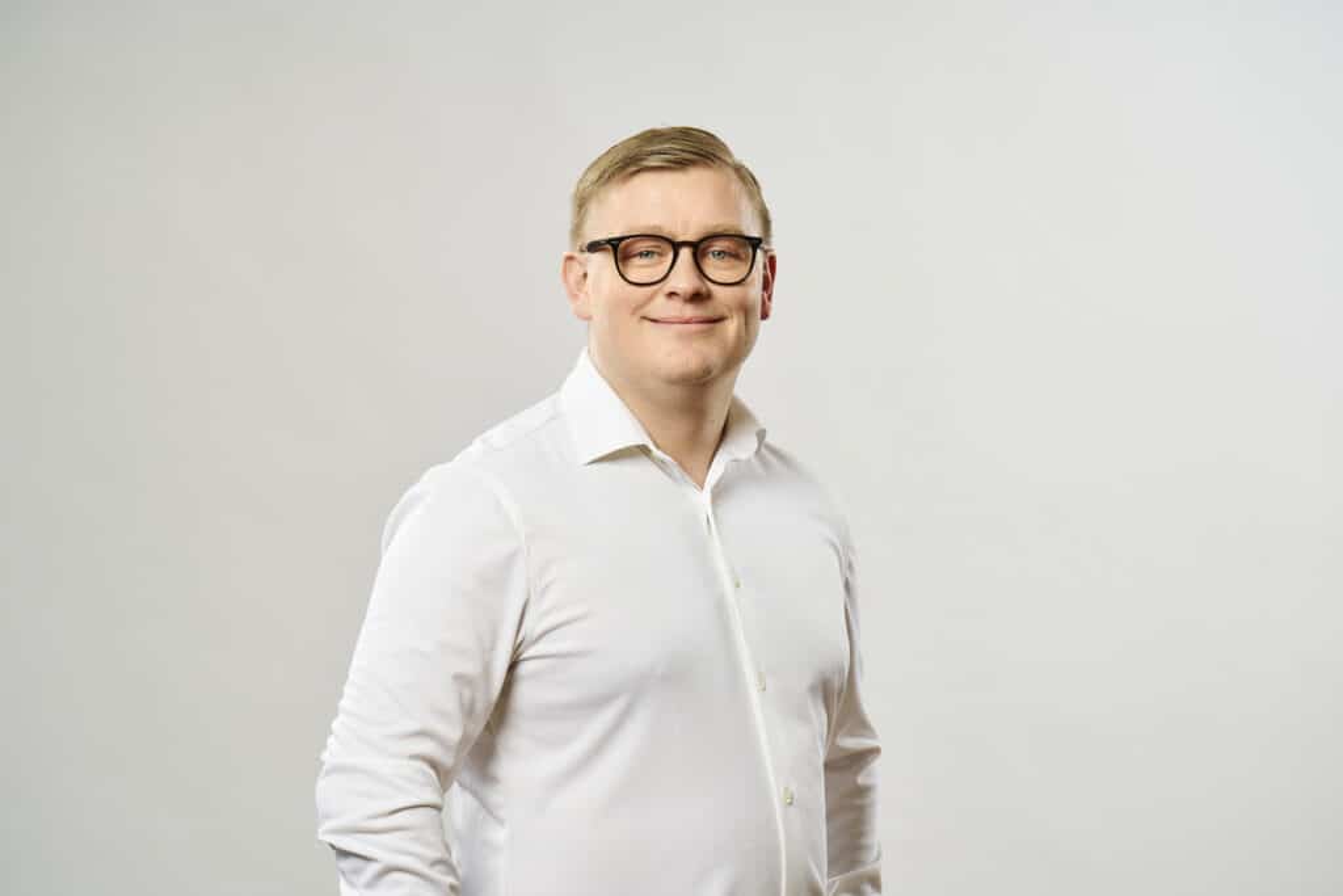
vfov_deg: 8.8
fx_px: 5820
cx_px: 672
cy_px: 448
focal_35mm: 156
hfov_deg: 13.2
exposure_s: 1/250
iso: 125
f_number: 5.6
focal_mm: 156
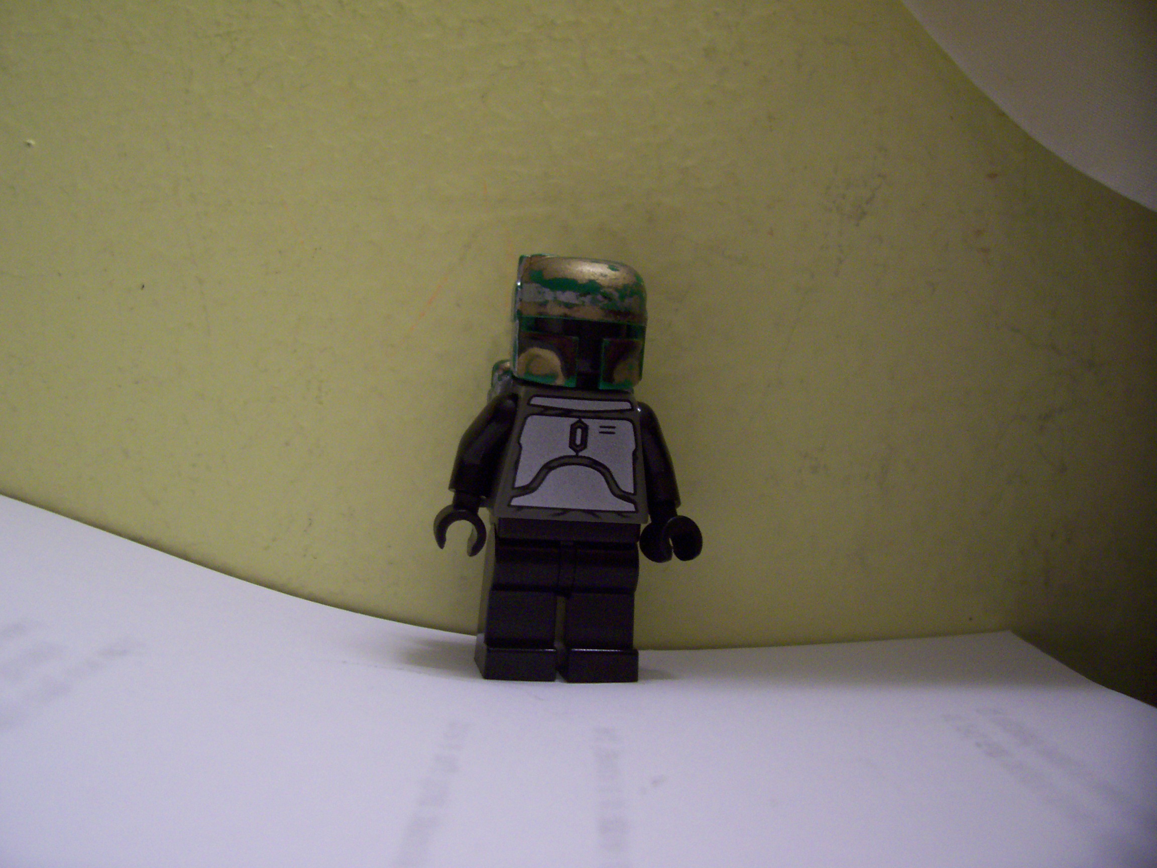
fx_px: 1136
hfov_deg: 54.0
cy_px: 434
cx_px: 578
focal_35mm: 34
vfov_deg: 41.8
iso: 160
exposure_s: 1/8
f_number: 2.7
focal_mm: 5.6
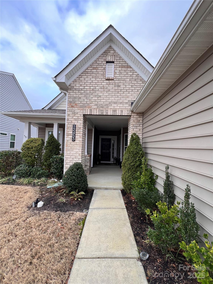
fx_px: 107
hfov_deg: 89.9
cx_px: 106
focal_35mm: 13
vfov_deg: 106.2
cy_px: 142
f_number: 1.8
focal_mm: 1.57
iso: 32
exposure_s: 1/136
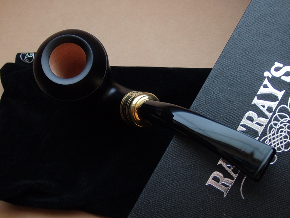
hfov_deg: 38.9
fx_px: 411
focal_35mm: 49
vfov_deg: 29.7
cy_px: 109
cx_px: 145
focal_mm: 8.9
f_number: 4
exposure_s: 1/50
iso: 320
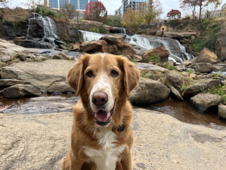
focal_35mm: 26
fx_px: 170
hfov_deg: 67.3
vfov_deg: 53.1
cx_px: 113
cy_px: 85
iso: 50
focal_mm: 5.1
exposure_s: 1/381
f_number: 1.6
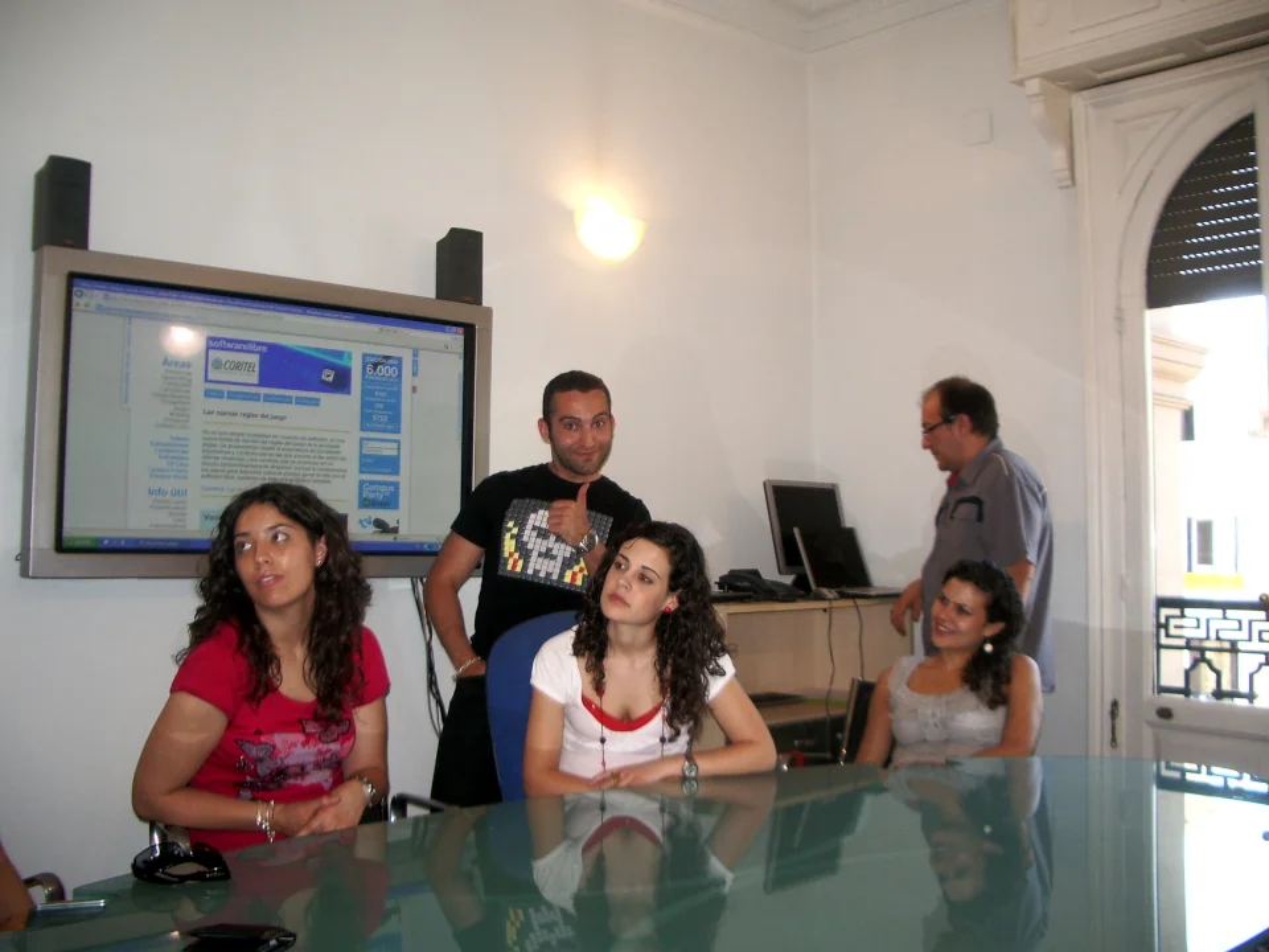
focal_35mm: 35
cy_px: 476
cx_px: 634
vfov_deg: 40.7
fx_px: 1283
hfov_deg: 52.6
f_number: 2.6
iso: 100
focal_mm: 5.8
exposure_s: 1/40
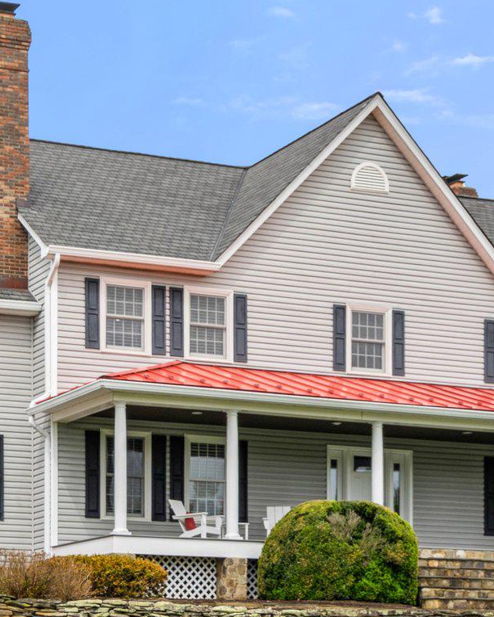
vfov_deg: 21.6
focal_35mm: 88
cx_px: 4
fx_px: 1607
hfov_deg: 17.1
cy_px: 425
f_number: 13
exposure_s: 1/200
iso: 200
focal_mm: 35
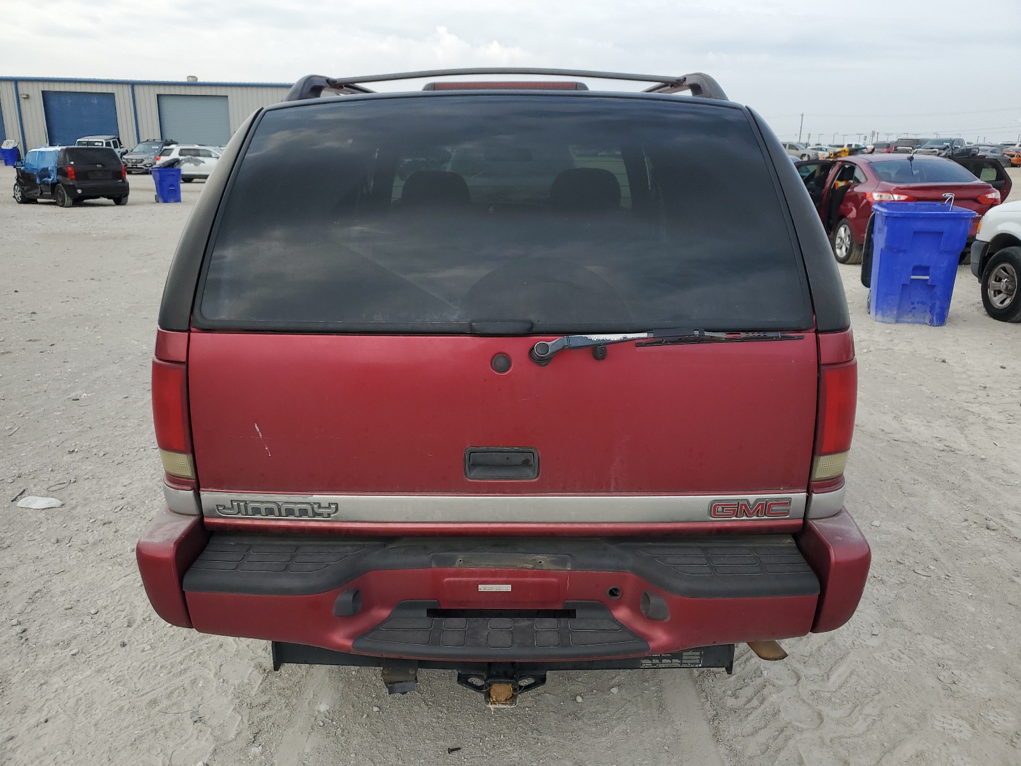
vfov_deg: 53.1
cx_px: 510
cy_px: 383
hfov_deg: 67.3
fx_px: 767
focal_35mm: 26
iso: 50
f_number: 1.5
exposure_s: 1/1429
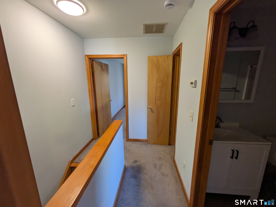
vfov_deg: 85.7
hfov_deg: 102.0
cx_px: 138
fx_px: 112
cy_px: 104
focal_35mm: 14
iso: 134
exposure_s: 1/60
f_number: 2.2
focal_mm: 1.83
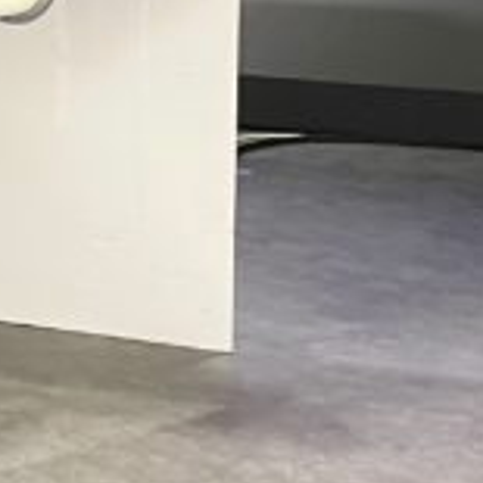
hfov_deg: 11.1
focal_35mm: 142
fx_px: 2242
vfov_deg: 12.0
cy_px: -140
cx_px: -499
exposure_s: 1/51
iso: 100
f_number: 1.6
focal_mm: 4.2
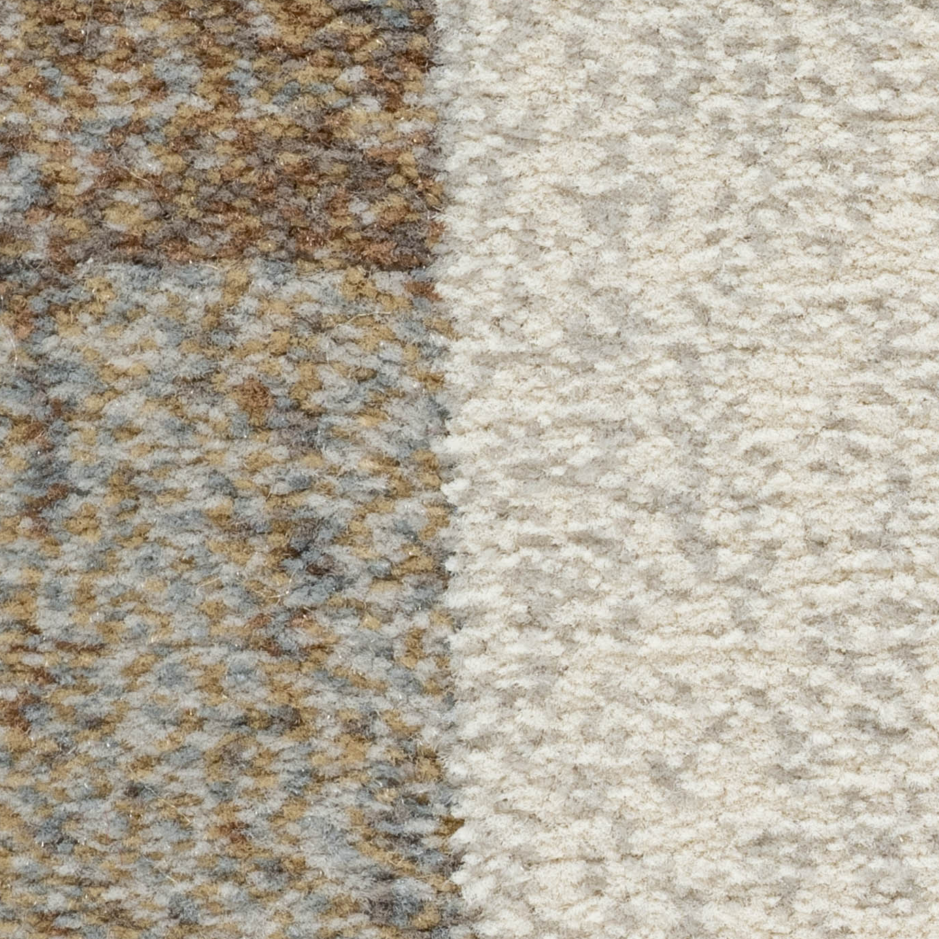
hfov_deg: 3.8
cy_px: 802
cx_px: 2552
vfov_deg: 3.9
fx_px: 13841
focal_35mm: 451
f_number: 11
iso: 100
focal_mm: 90
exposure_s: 1/125
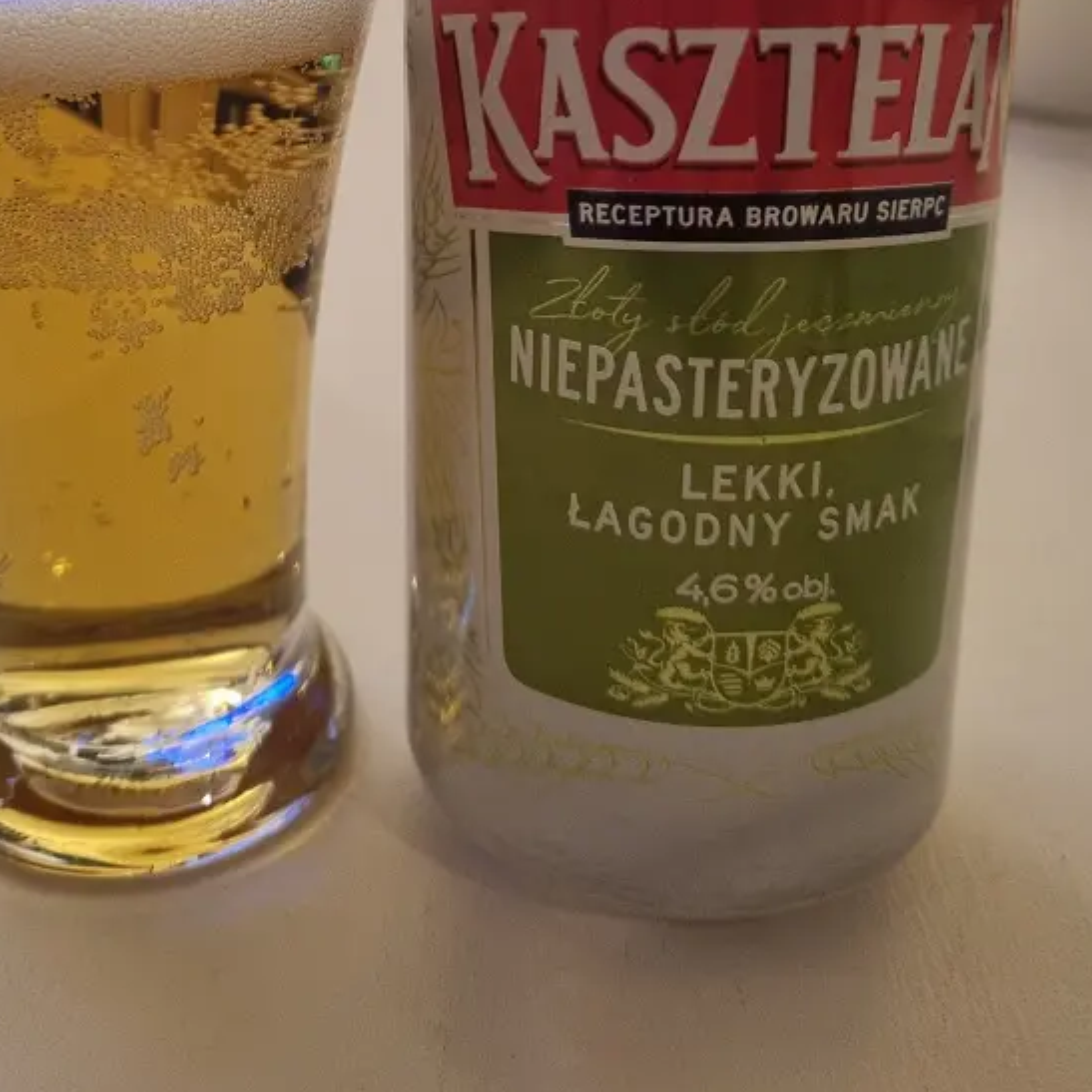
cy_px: 86
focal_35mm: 43
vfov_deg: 36.5
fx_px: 1535
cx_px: 445
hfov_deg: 39.0
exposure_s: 1/33
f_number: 1.8
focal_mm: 5.4
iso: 640
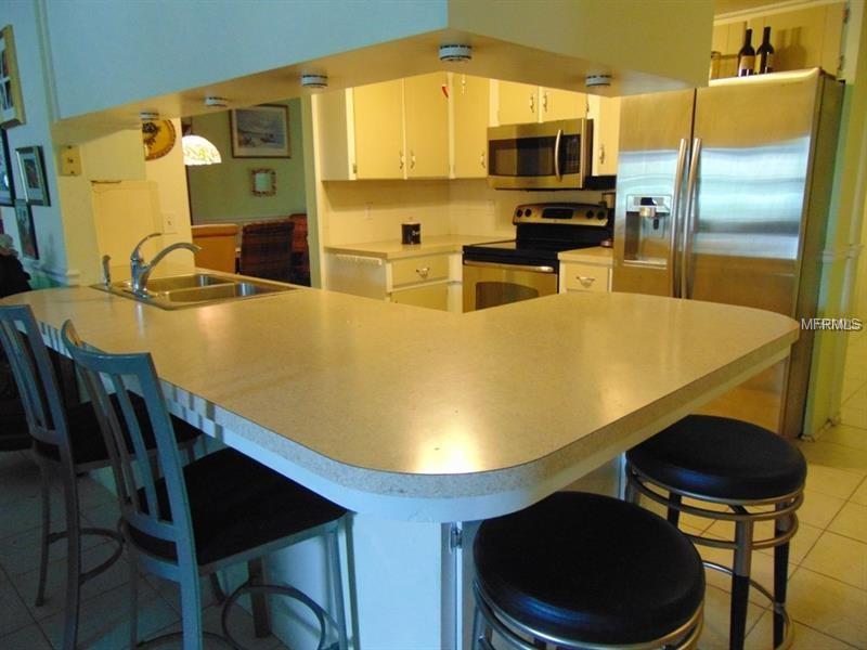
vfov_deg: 54.9
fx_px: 626
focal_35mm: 25
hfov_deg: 69.4
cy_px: 325
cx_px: 434
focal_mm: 4.5
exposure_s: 1/25
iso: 400
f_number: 3
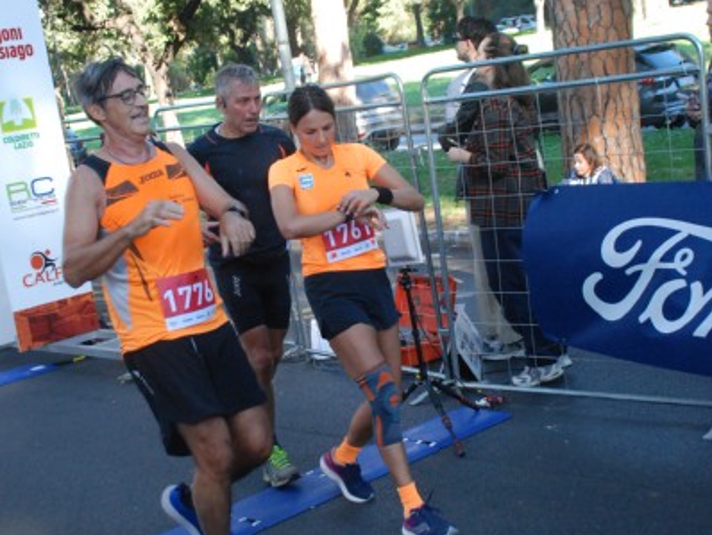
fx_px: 1255
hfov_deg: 31.7
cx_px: 359
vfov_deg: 24.1
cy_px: 265
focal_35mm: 61
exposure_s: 1/400
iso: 1000
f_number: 4
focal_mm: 28
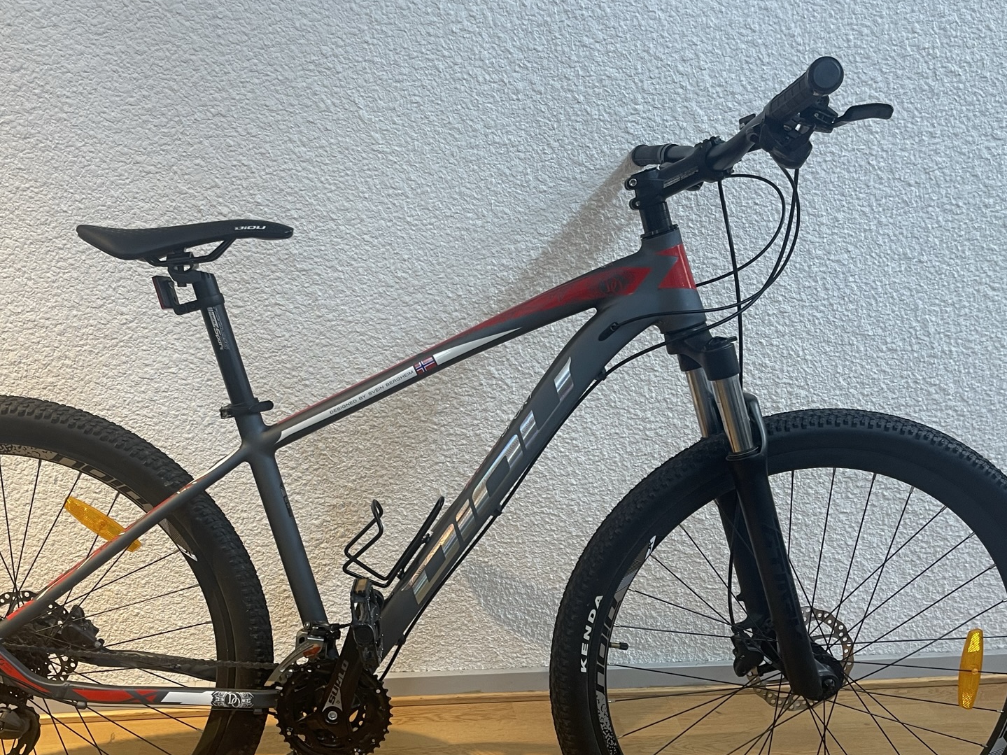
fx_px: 1076
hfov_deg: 50.0
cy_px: 502
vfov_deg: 38.2
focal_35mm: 37
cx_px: 425
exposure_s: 1/50
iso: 100
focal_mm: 5.1
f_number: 1.6
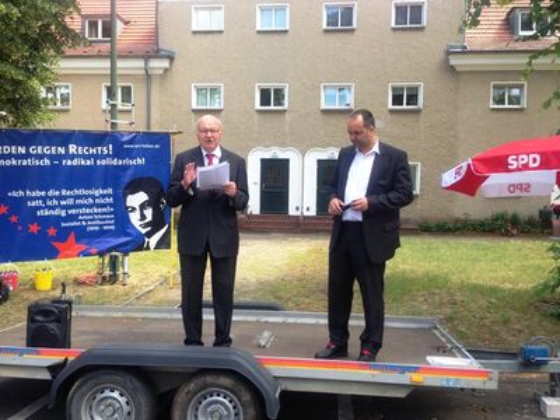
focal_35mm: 33
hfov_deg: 55.4
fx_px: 534
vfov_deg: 42.9
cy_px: 210
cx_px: 280
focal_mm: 4.13
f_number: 2.4
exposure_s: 1/180
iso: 50
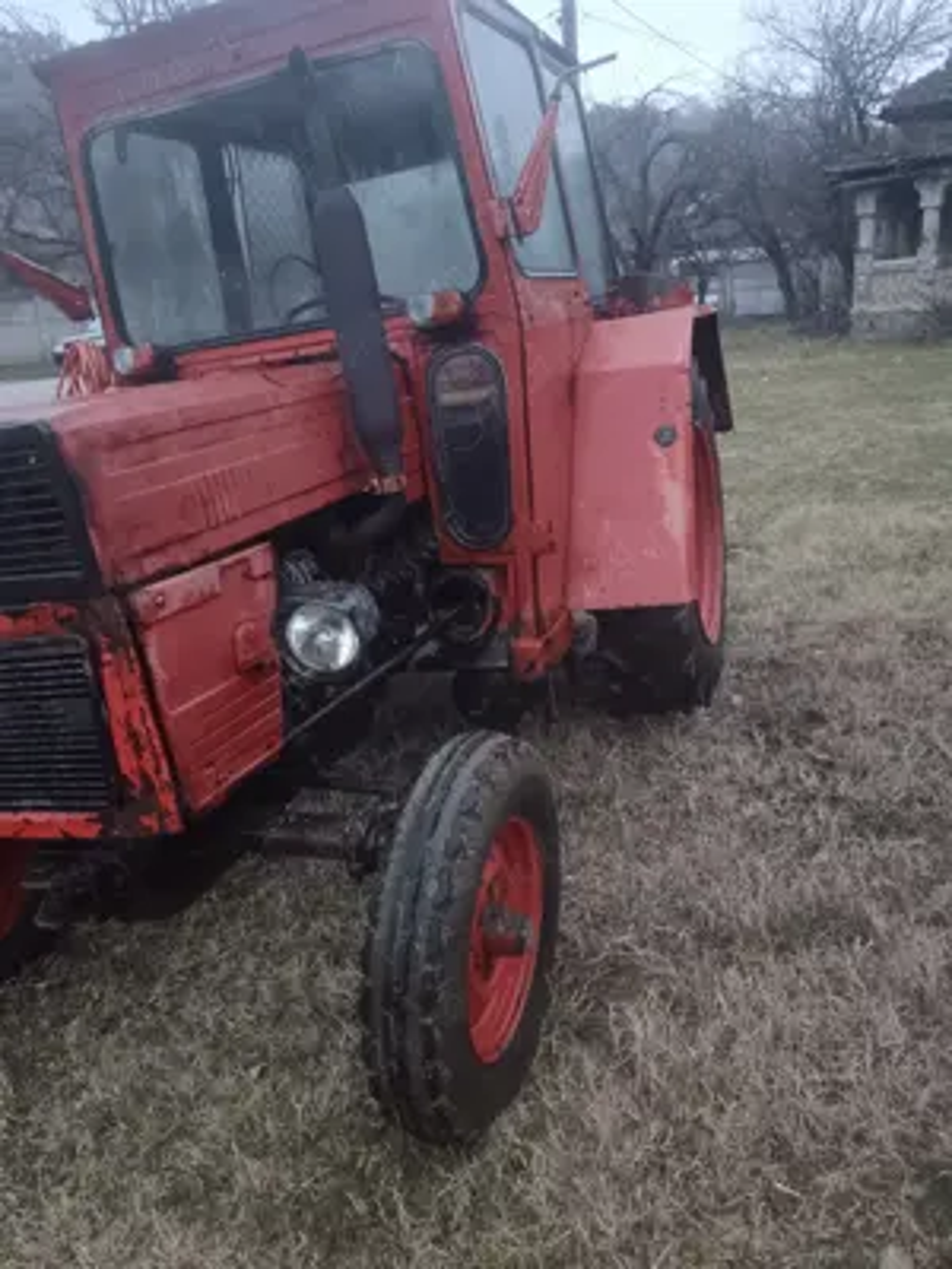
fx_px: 990
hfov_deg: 51.4
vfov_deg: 65.3
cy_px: 634
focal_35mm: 27
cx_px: 476
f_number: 1.9
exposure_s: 1/25
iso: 2600
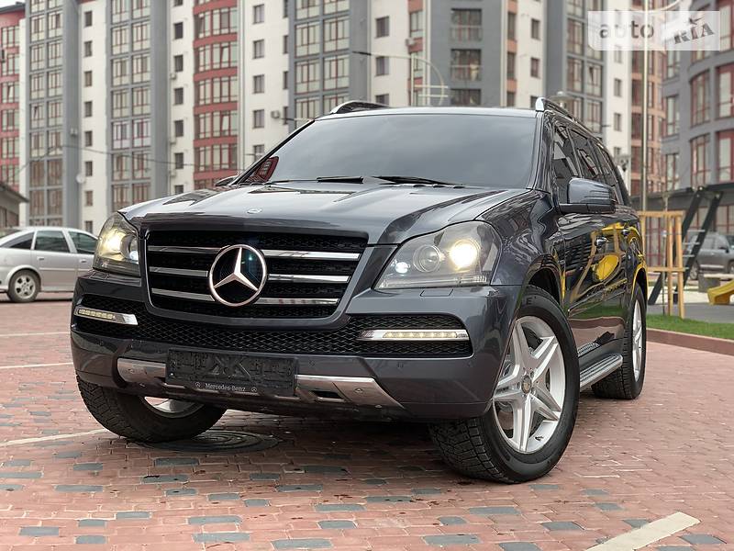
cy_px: 276
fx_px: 1103
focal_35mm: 52
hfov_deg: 36.8
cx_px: 367
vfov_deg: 28.0
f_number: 2.4
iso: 16
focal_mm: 6
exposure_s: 1/124
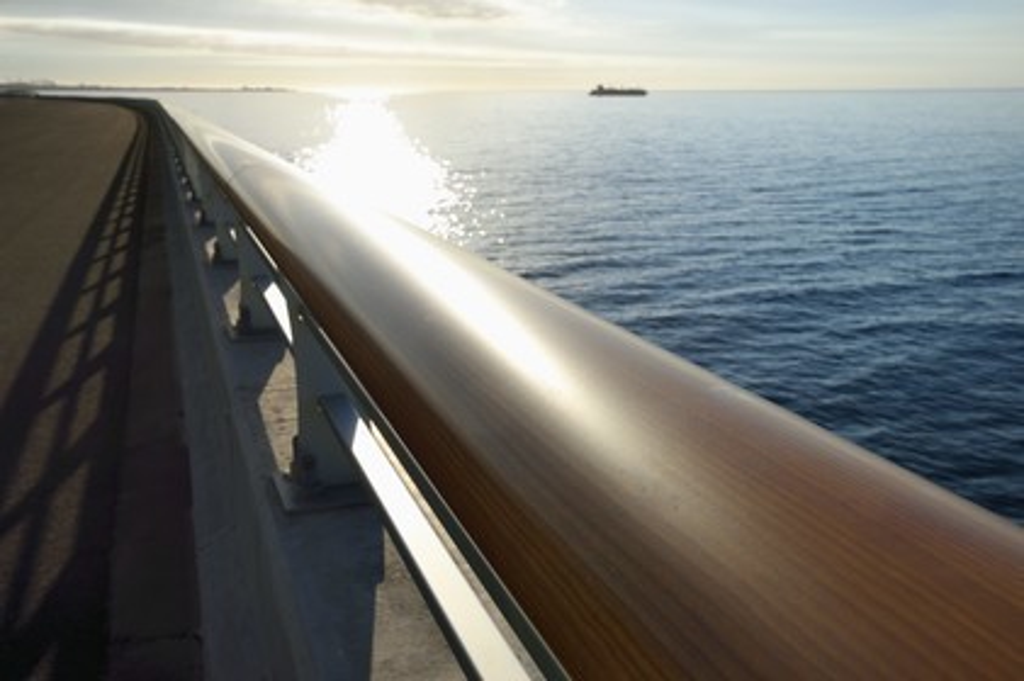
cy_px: 340
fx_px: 1080
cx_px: 512
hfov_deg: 50.7
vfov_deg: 35.0
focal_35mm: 38
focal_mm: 38
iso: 200
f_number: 18
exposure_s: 1/250
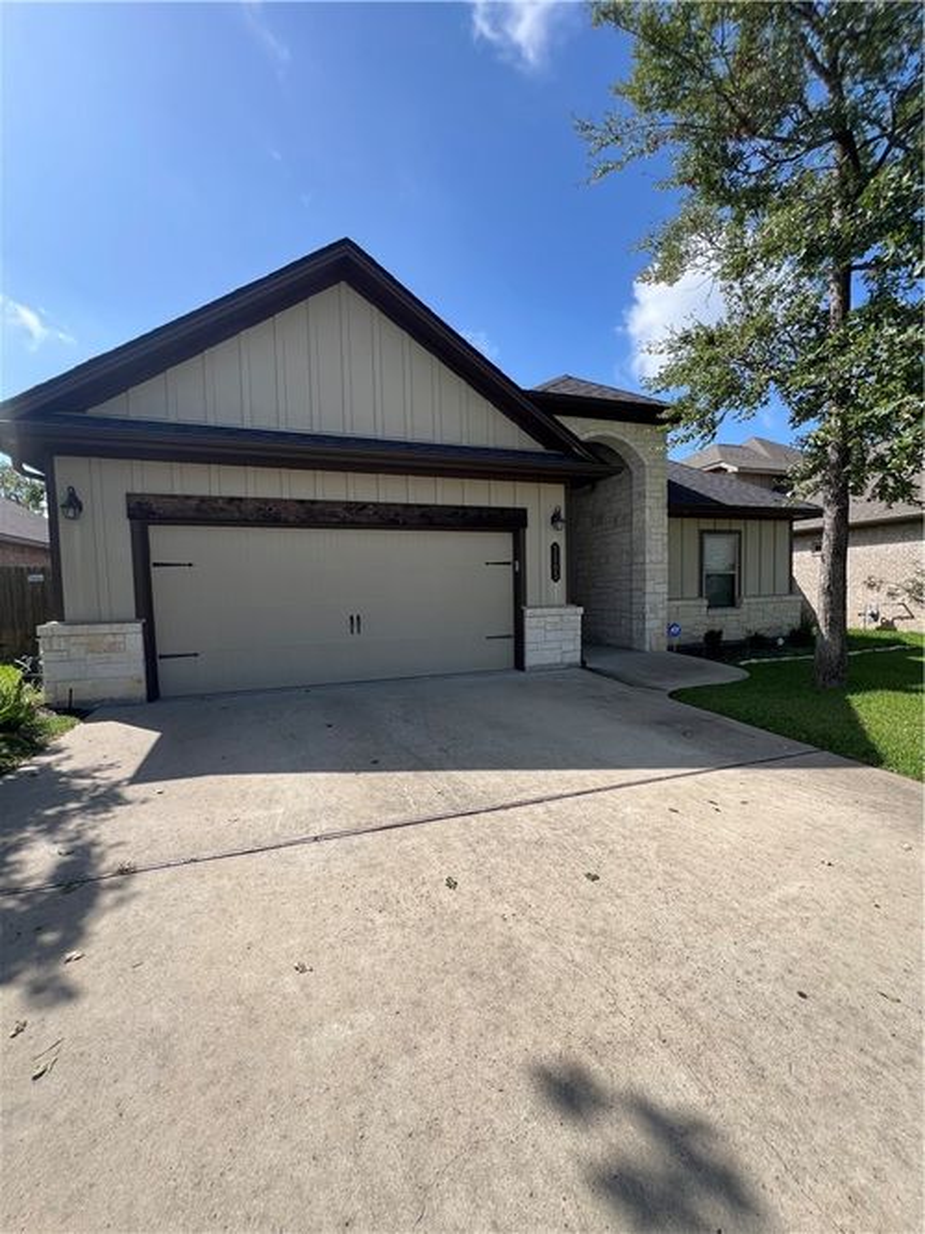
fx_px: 463
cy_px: 617
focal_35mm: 13
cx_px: 462
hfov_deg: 89.9
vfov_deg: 106.2
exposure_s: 1/1024
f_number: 1.8
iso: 32
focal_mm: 1.57
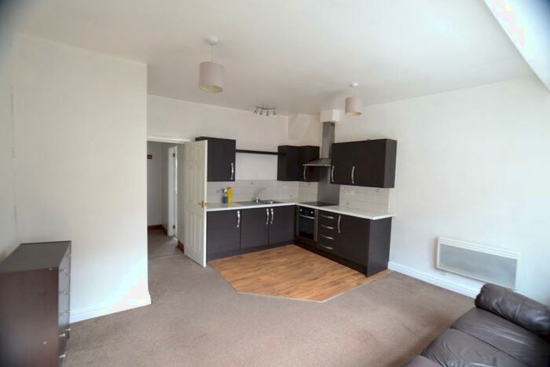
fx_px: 229
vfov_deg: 77.4
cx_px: 275
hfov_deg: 100.4
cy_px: 184
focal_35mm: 15
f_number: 3.5
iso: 100
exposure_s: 1/8
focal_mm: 10
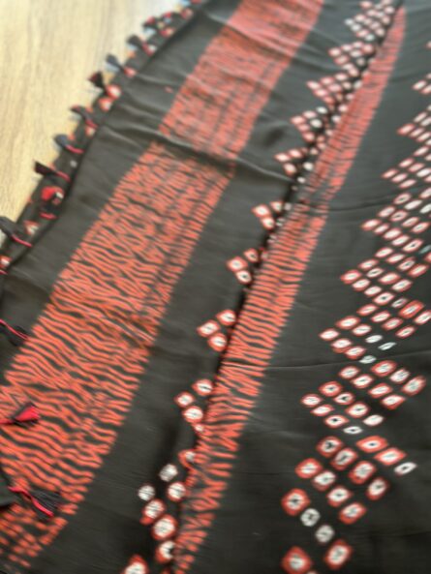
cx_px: 216
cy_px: 287
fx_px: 797
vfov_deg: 39.6
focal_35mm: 48
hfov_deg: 30.3
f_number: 1.78
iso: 250
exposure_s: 1/40
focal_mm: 6.86
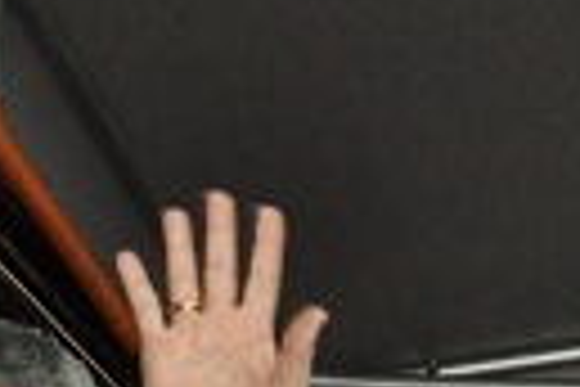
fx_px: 4801
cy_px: 416
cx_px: 1138
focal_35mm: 298
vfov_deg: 4.6
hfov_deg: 6.7
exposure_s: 1/125
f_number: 8
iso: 3200
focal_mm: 40
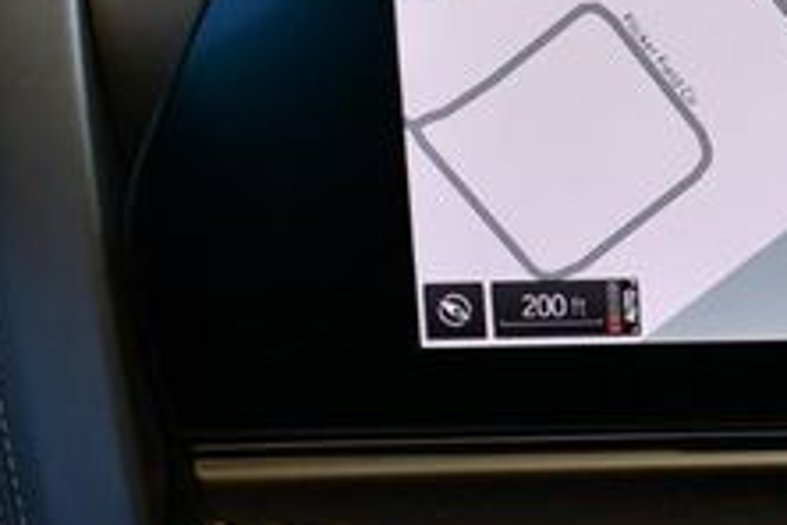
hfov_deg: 16.2
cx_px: 947
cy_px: 367
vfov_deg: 11.3
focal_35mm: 121
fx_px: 2645
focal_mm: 21
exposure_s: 1/250
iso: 800
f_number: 3.8
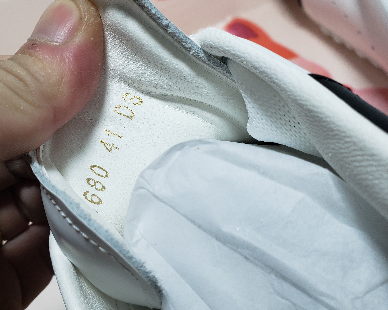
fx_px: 413
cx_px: 117
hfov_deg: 49.0
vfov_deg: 41.0
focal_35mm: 36
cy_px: 127
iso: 50
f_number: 2.4
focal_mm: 4.3
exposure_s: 1/260
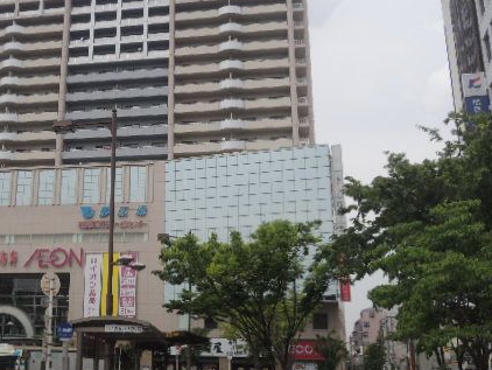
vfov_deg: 30.9
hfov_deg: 39.4
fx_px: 668
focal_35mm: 47
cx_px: 127
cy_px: 177
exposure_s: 1/1250
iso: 100
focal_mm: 5.5
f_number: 3
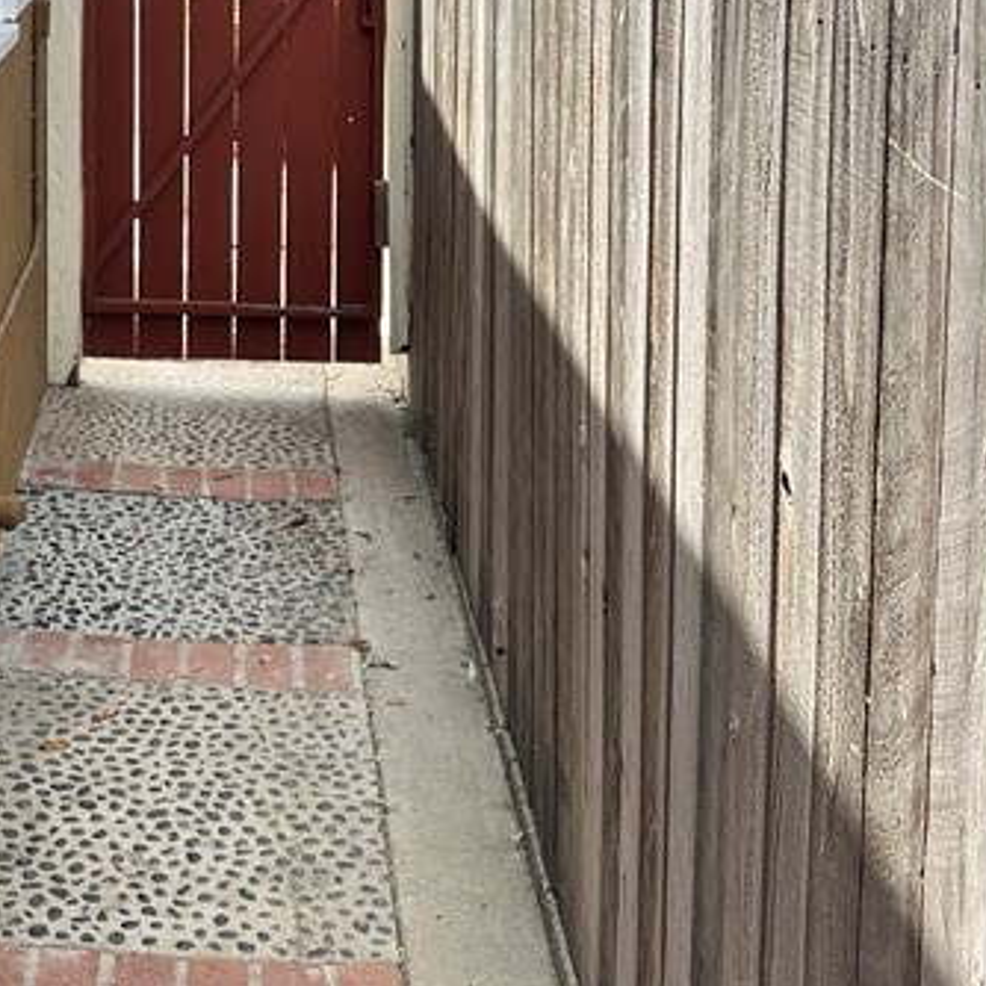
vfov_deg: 25.1
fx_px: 2095
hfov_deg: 25.8
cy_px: -18
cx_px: 130
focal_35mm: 65
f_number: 1.78
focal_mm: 6.86
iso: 80
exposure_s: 1/1050
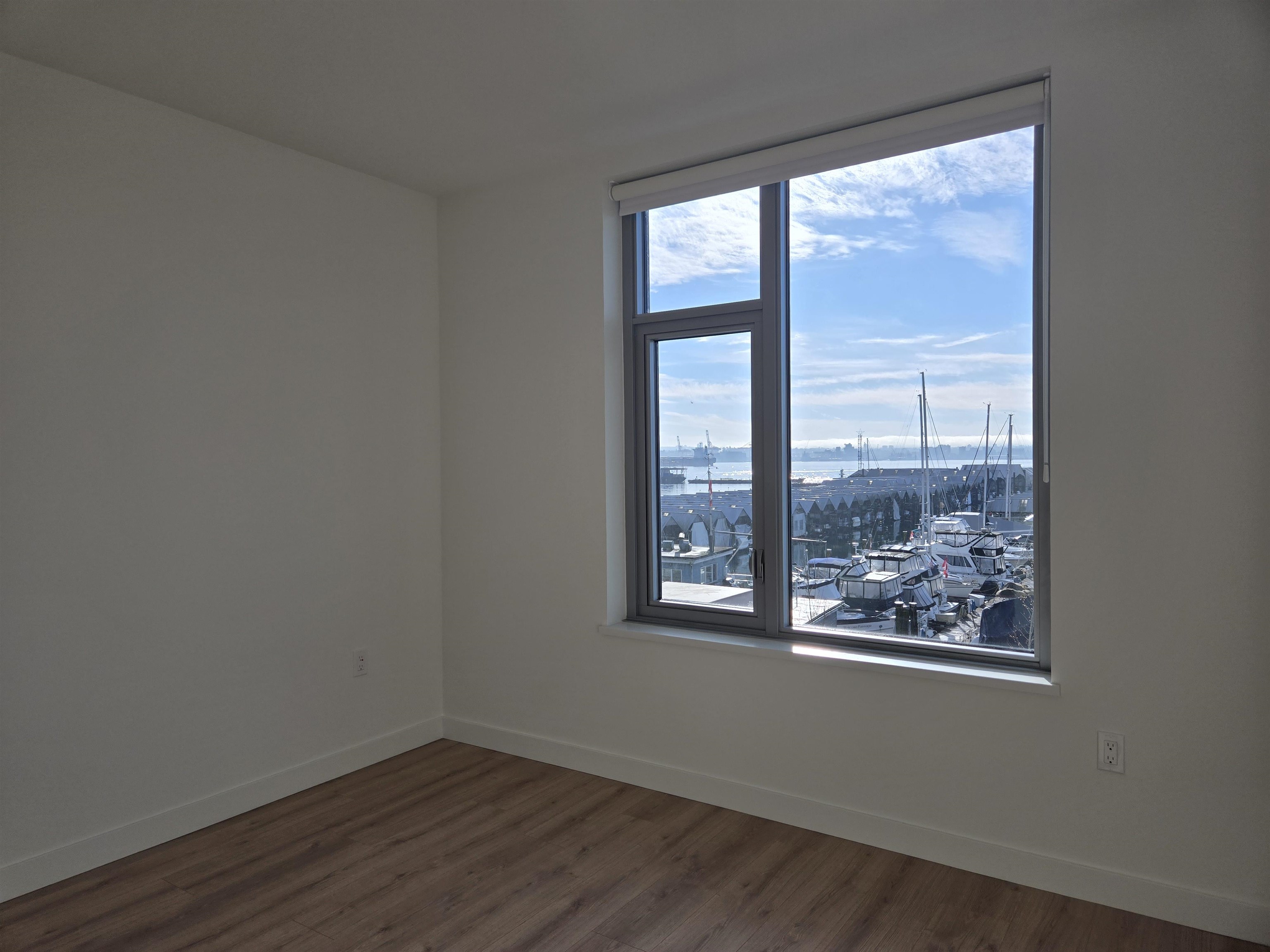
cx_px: 635
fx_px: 844
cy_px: 476
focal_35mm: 23
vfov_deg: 58.9
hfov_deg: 73.9
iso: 25
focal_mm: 5.4
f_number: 1.8
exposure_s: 1/2289
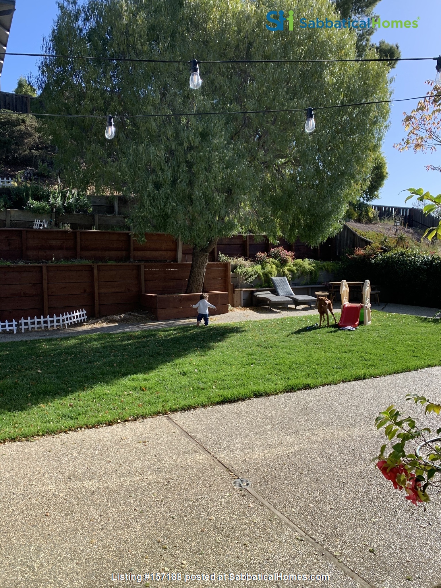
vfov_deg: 67.3
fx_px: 442
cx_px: 220
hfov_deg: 53.1
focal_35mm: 26
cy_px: 294
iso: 25
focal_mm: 4.25
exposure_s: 1/936
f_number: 1.8
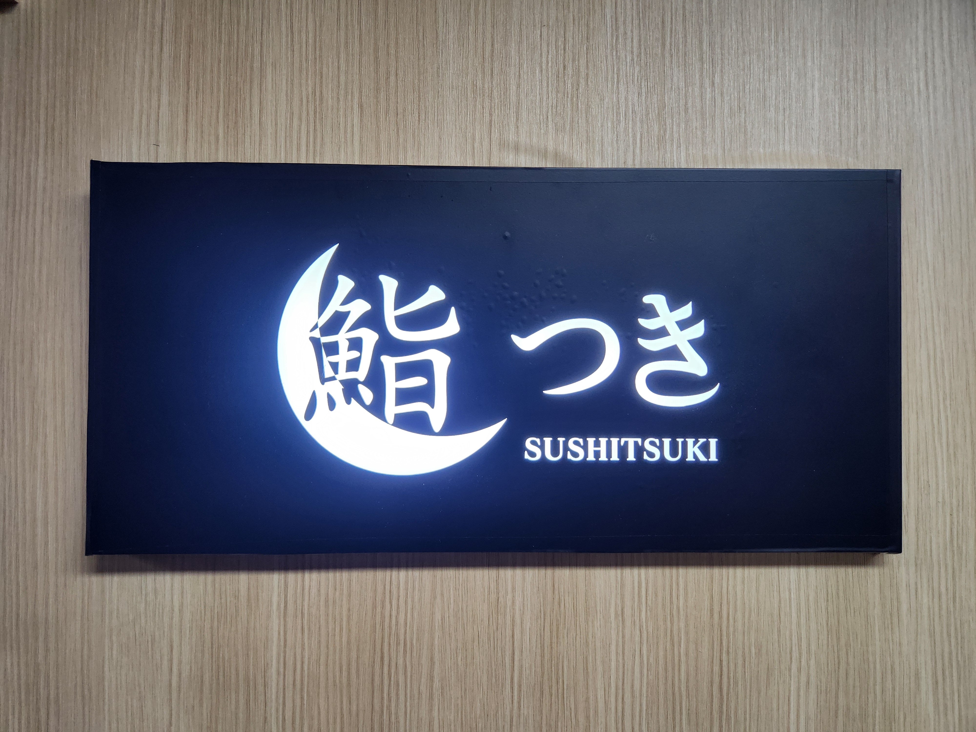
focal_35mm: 23
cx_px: 488
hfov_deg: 73.9
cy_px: 366
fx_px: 648
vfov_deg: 58.9
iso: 160
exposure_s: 1/120
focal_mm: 5.4
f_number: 1.8
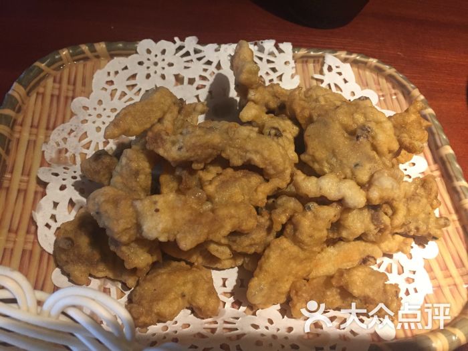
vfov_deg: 48.2
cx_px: 234
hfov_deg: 61.7
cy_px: 176
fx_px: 392
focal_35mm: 29
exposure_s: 1/33
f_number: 2.2
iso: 200
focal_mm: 4.15
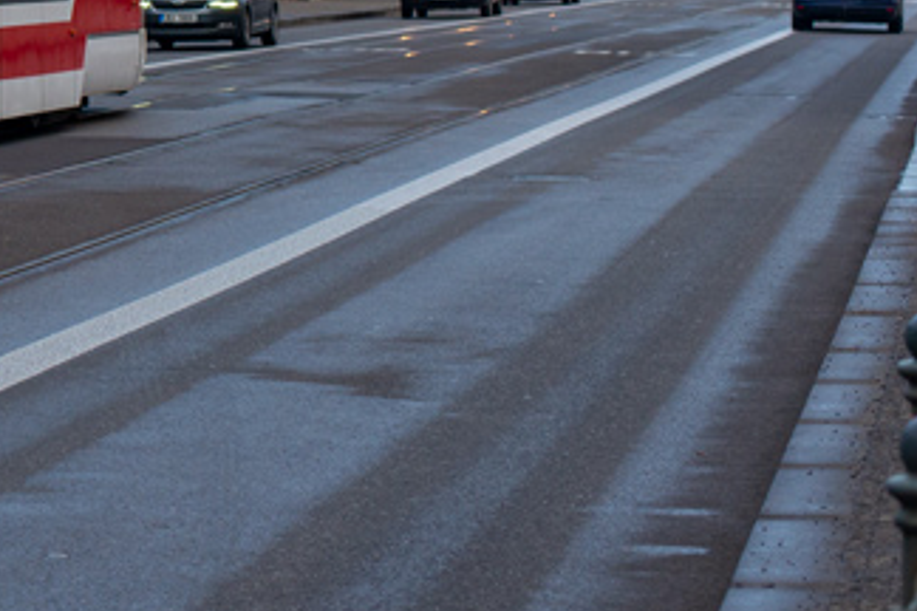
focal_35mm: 185
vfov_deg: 7.3
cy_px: -366
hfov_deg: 10.5
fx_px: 4712
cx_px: -699
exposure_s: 1/320
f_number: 4.5
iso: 400
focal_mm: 50
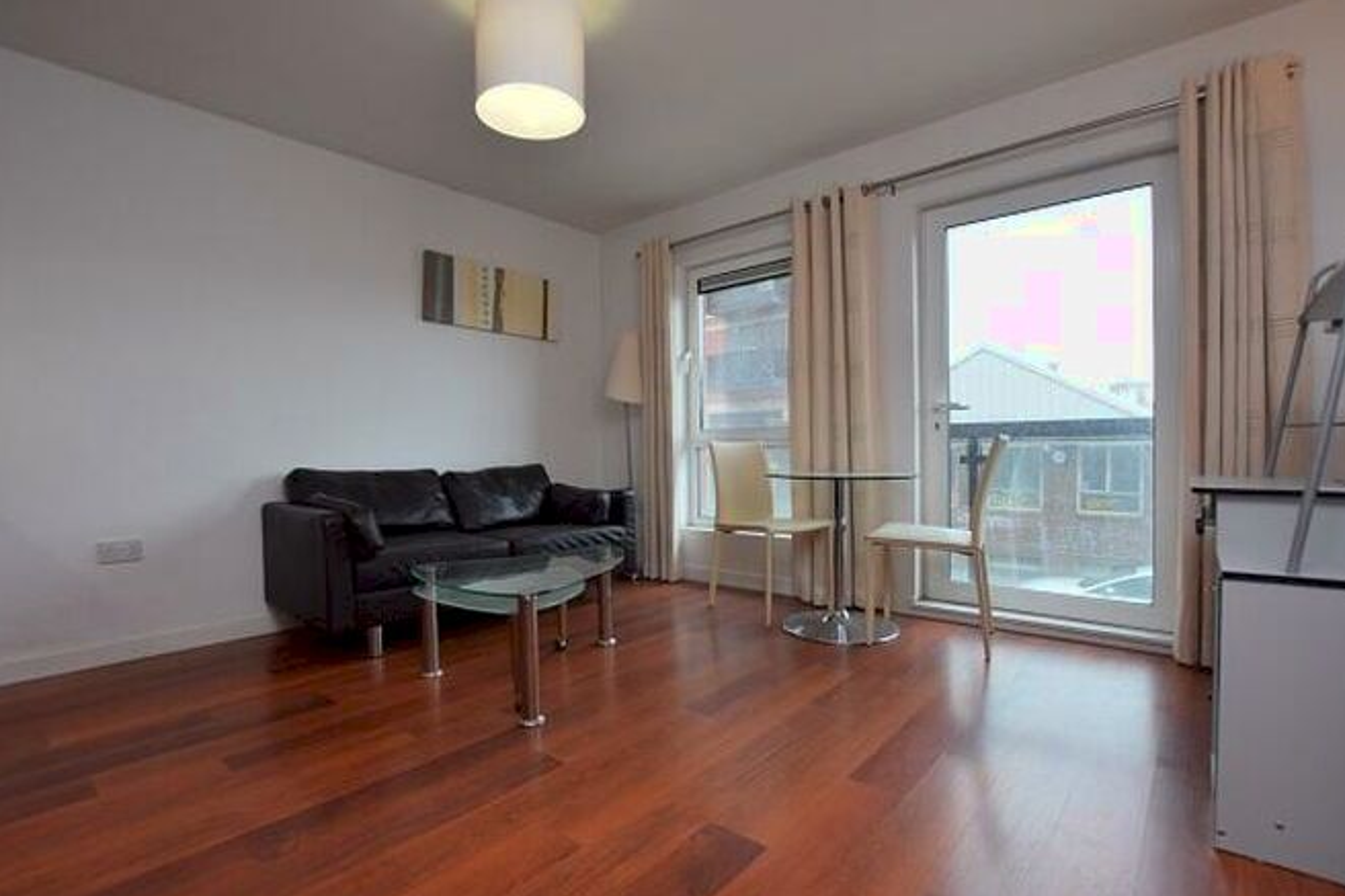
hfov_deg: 96.7
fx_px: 598
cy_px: 461
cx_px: 666
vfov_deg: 73.7
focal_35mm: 16
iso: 400
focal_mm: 10
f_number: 5.6
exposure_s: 1/125
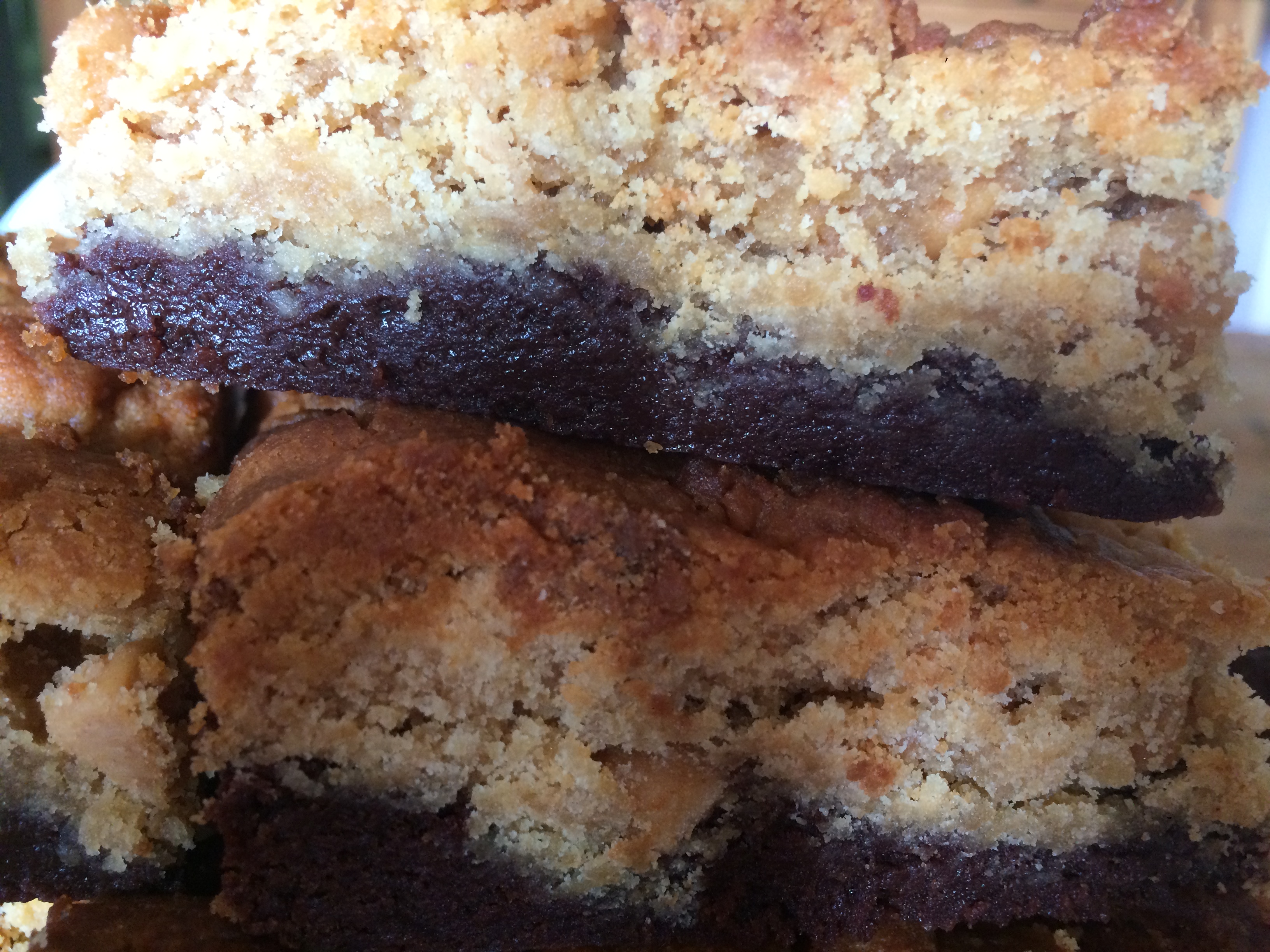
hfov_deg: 61.7
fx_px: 1064
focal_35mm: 29
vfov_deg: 48.2
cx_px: 635
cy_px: 476
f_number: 2.2
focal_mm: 4.15
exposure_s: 1/33
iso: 160
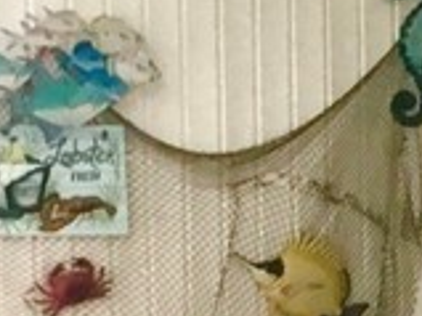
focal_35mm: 200
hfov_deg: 9.8
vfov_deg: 7.2
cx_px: 459
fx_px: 2436
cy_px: 595
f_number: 2.4
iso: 32
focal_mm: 3.3
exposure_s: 1/33
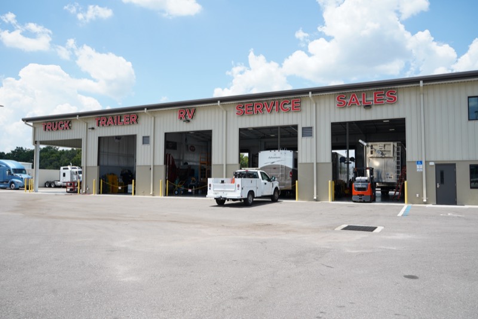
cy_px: 160
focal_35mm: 28
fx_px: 372
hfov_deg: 65.5
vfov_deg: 46.4
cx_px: 239
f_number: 7.1
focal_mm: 28
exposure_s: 1/500
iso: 200
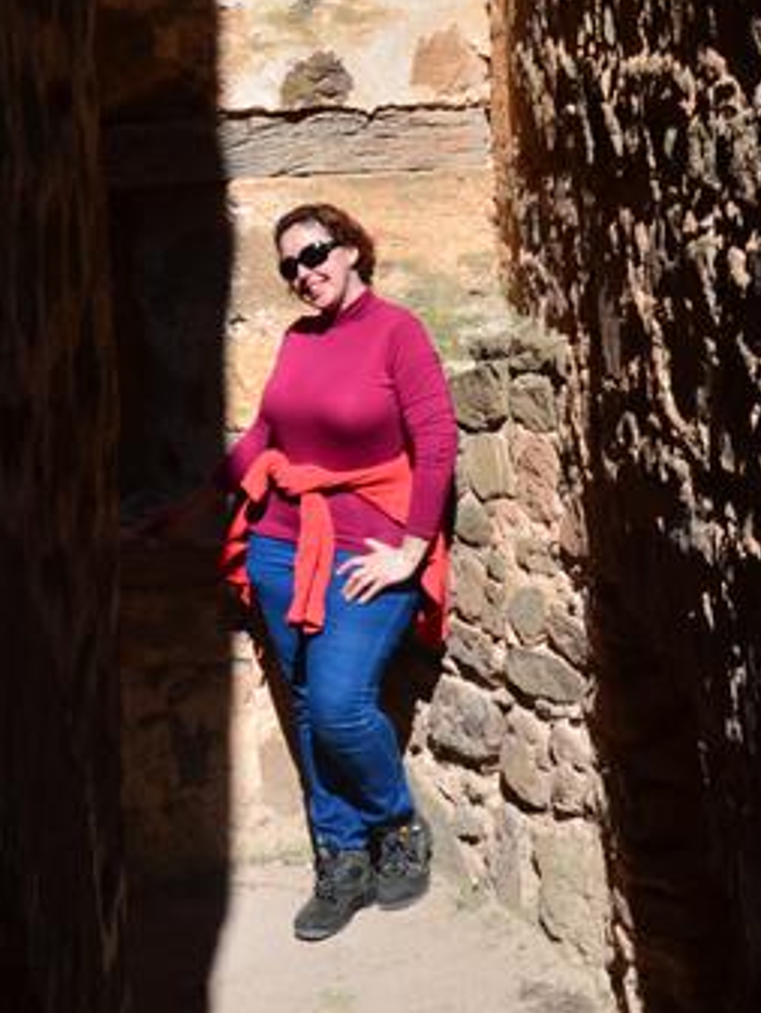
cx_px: 284
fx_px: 2549
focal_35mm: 87
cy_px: 141
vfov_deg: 22.1
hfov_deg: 17.0
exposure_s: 1/1000
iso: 800
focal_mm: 34
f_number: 13
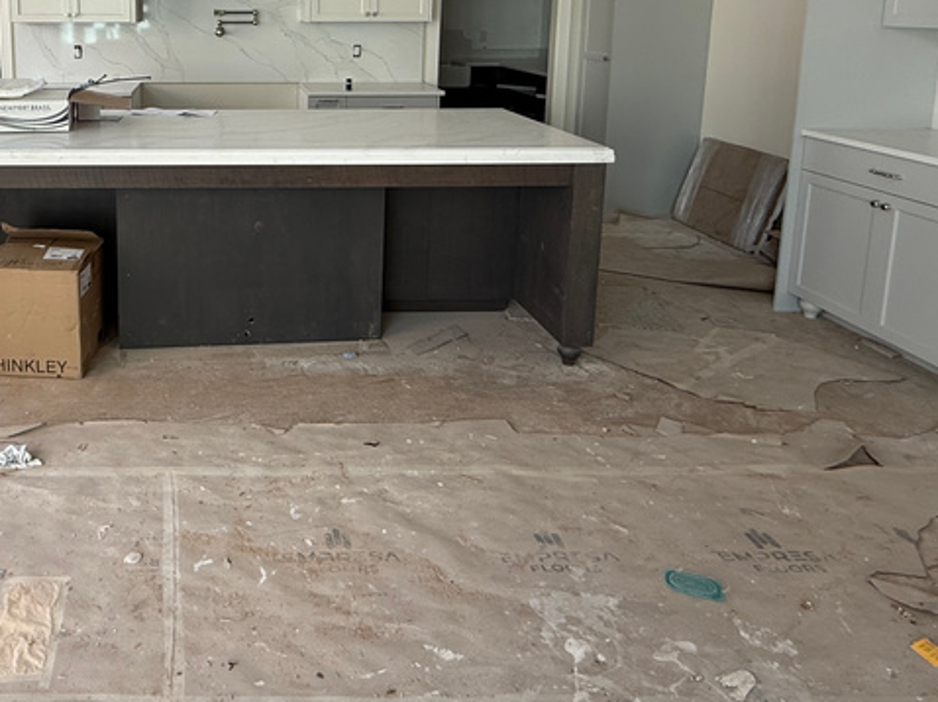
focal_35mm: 30
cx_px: 228
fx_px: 813
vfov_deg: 44.2
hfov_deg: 56.8
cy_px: 127
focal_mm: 2.22
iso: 80
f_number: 2.2
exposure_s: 1/99
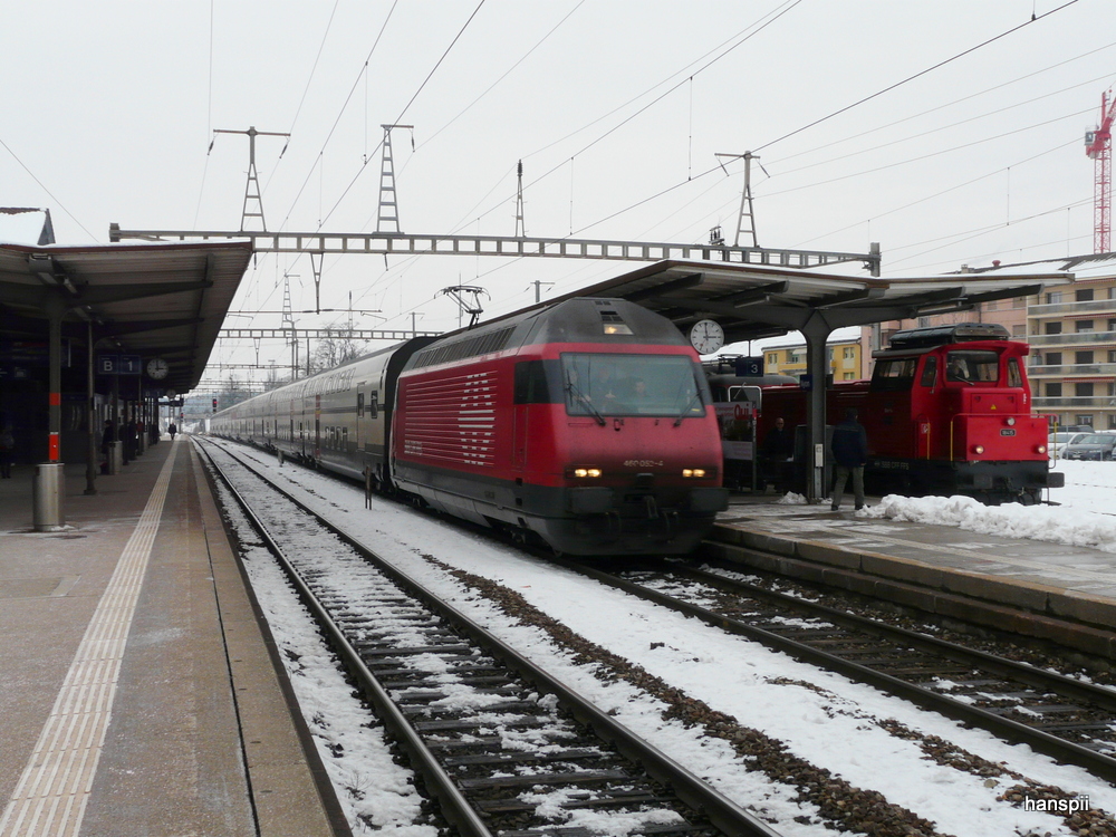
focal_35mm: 43
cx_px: 558
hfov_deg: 43.9
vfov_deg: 33.6
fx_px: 1386
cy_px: 418
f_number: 5.6
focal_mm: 7
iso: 100
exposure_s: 1/250
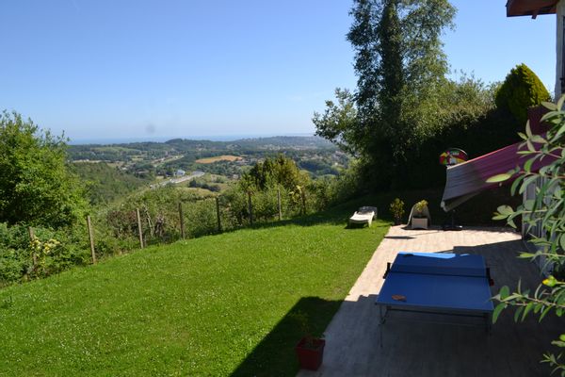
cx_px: 282
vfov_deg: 47.9
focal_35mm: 27
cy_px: 188
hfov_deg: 67.4
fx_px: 424
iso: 100
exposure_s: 1/200
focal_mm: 18
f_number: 7.1
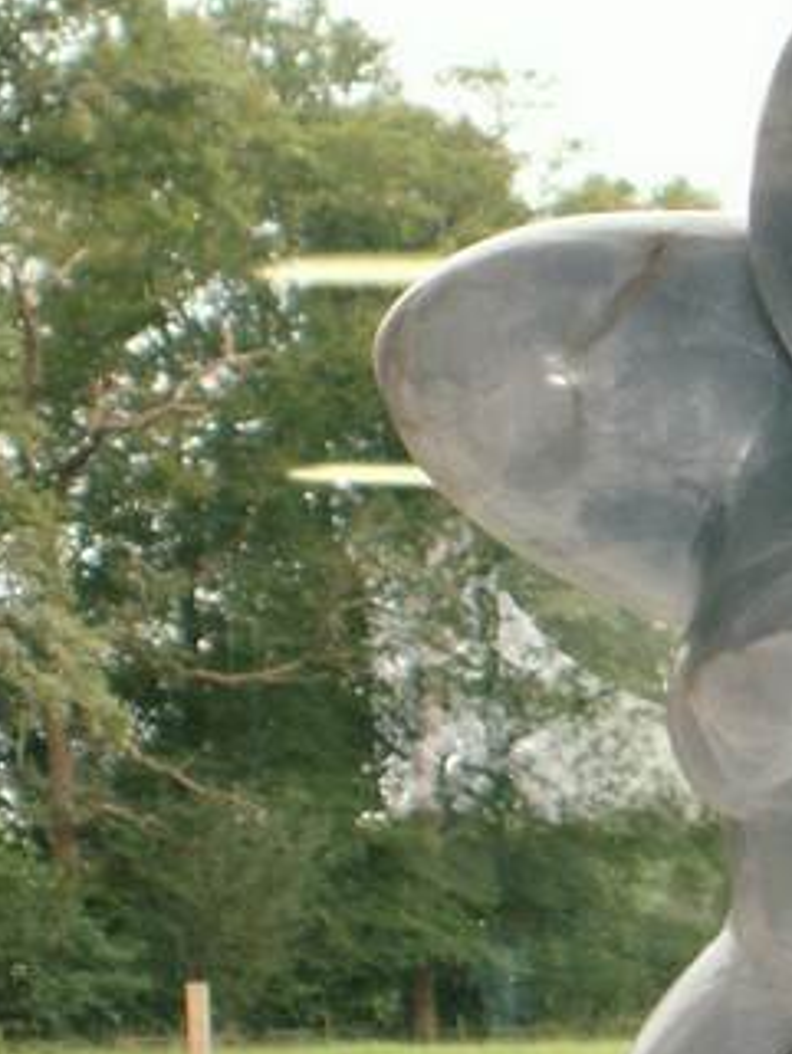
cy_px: 647
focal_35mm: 147
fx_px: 4481
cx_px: 917
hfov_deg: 10.0
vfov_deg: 13.4
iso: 80
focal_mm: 9.78
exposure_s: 1/50
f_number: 3.2
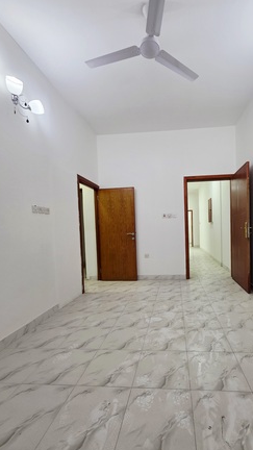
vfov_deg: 102.9
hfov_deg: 69.4
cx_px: 159
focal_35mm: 15
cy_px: 236
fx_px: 179
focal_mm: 2.2
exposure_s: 1/101
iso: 100
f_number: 1.9
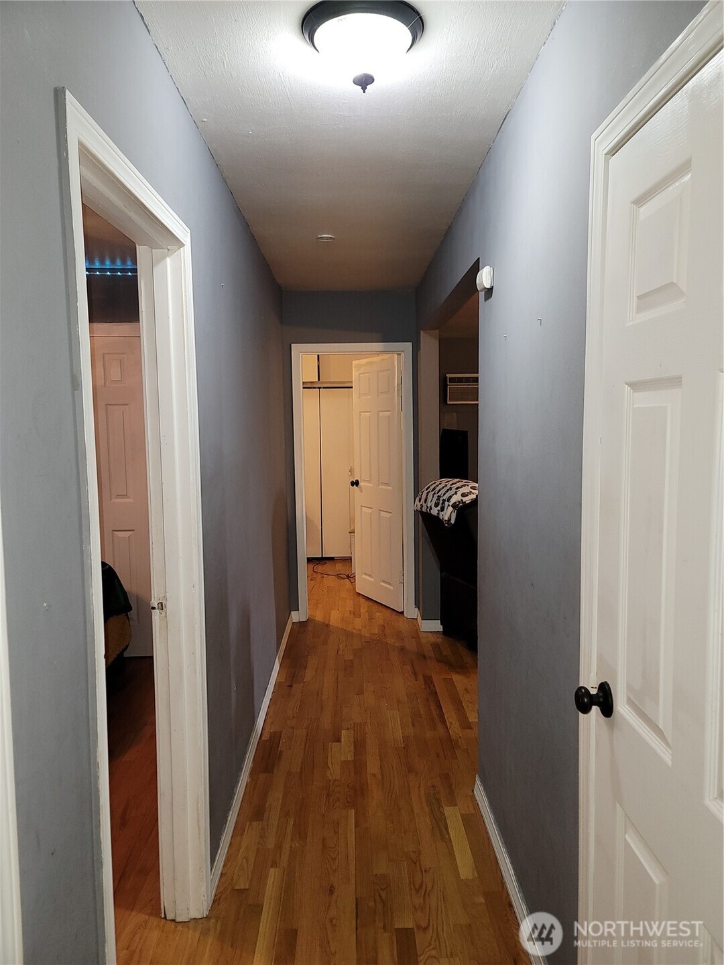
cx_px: 362
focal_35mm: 25
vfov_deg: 69.4
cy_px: 482
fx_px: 697
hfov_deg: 54.9
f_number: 1.8
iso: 125
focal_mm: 7
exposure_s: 1/20
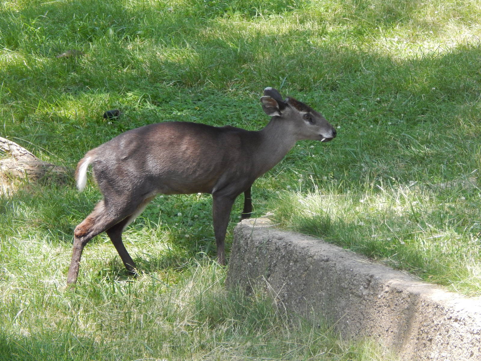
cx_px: 240
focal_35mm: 318
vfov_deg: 4.7
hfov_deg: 6.2
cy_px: 180
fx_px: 4419
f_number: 5.7
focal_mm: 56.5
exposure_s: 1/250
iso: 320
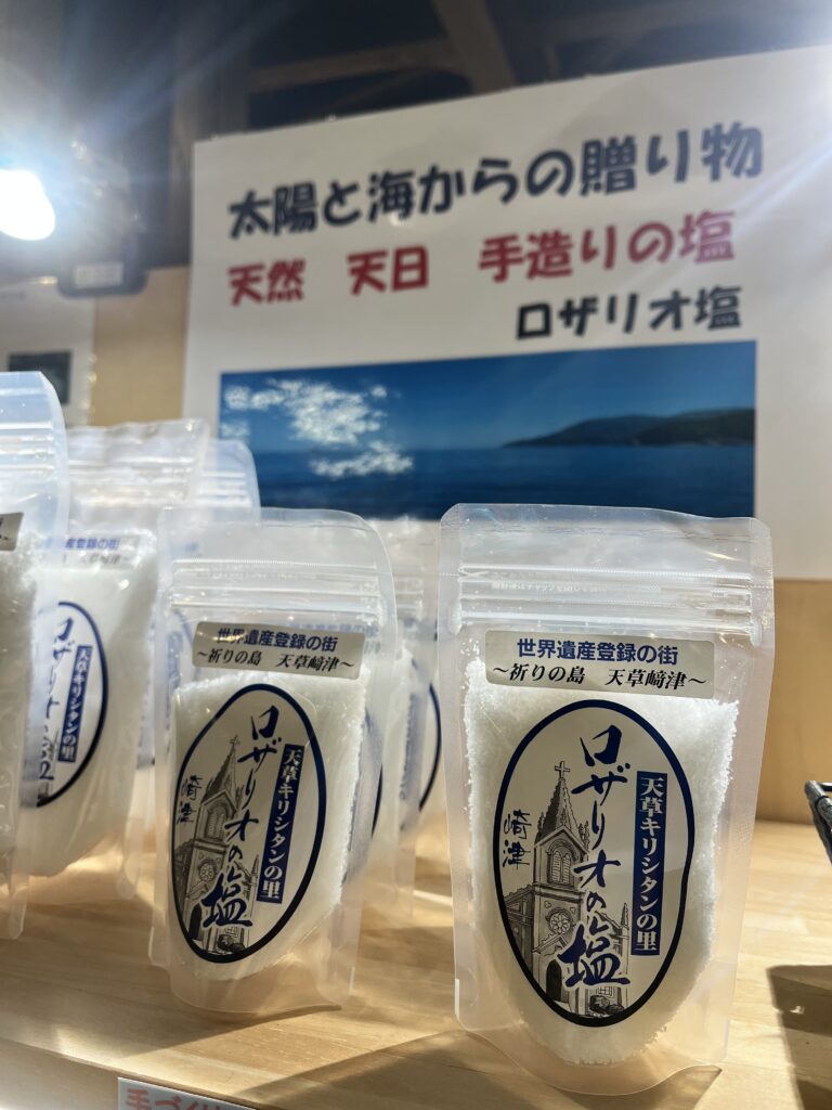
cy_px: 555
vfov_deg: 67.3
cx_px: 416
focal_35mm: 26
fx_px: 833
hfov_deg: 53.1
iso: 64
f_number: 1.6
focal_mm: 5.1
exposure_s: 1/120
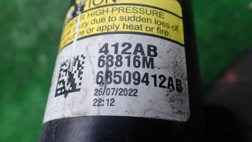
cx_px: 127
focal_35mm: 33
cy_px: 57
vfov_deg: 35.5
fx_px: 220
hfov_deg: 59.5
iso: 100
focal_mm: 5.4
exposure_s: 1/160
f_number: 2.3
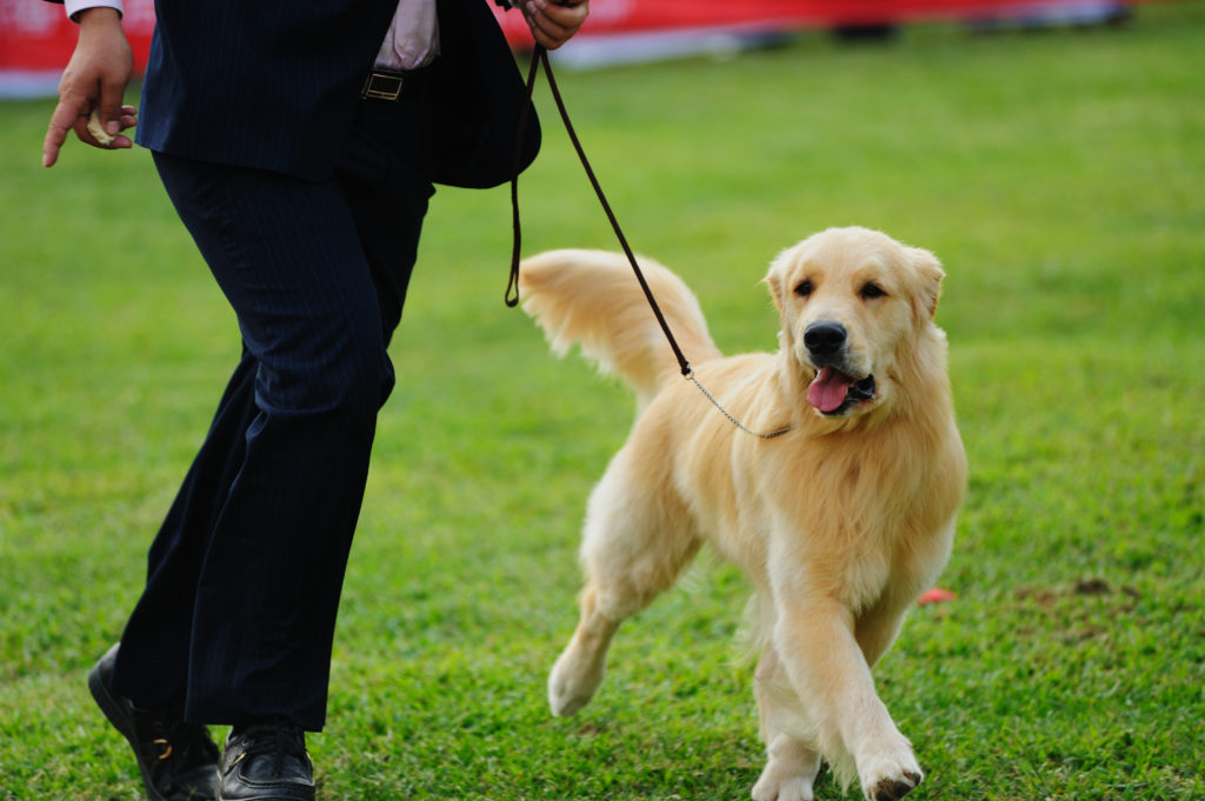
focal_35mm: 200
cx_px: 602
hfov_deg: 10.3
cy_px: 400
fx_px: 6689
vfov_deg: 6.9
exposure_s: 1/800
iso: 200
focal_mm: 200
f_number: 4
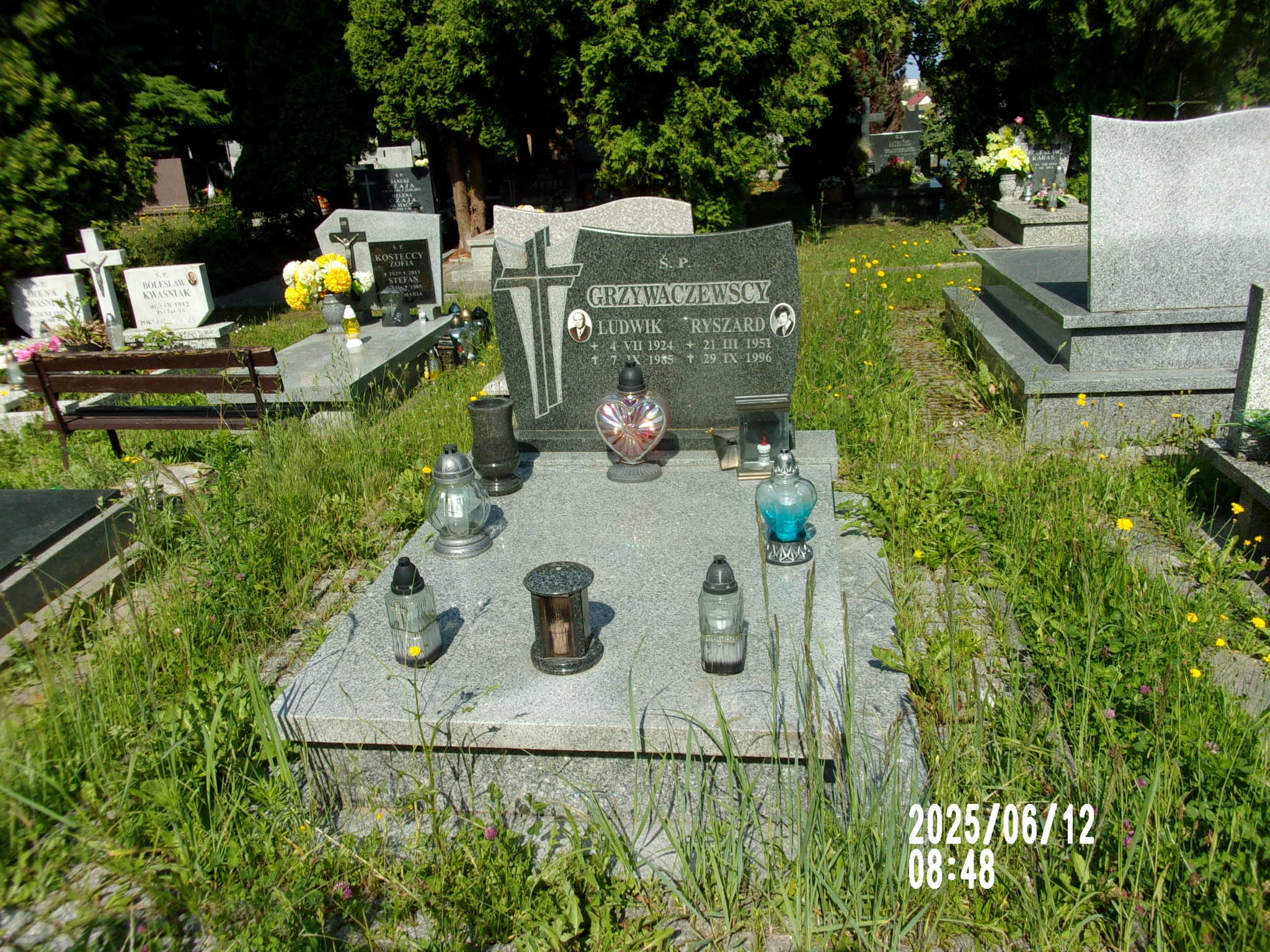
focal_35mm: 28
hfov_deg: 63.4
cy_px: 476
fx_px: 1027
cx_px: 635
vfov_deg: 49.7
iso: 80
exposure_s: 1/100
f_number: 10.8
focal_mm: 5.1
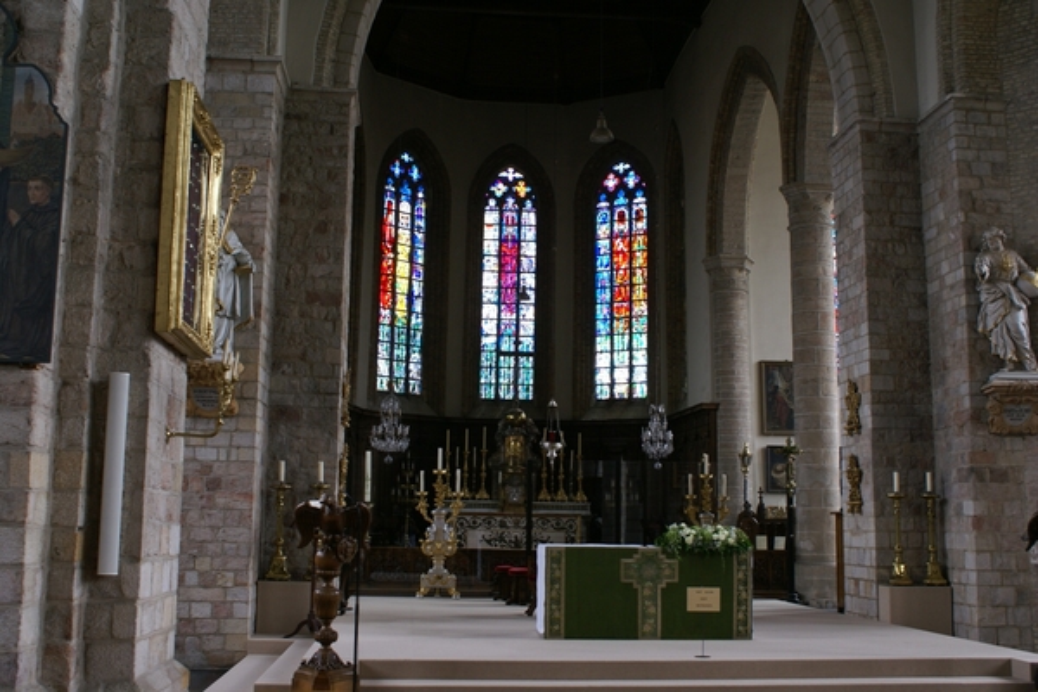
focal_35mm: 39
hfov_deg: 49.6
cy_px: 346
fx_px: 1124
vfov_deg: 34.2
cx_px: 519
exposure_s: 1/40
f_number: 4.5
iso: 125
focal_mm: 26
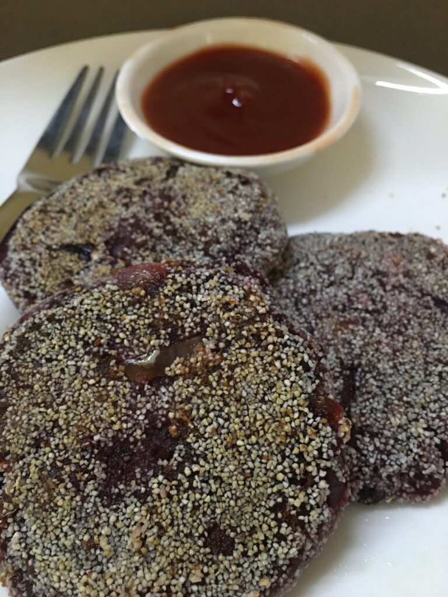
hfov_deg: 48.2
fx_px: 500
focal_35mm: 29
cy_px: 298
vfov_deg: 61.7
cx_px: 224
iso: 100
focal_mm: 4.15
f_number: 2.2
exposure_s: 1/4
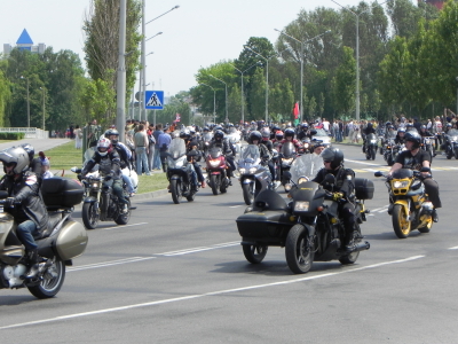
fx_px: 1707
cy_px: 172
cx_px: 229
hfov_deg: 15.3
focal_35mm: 129
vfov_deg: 11.5
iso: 160
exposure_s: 1/347
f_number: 7.1
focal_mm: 23
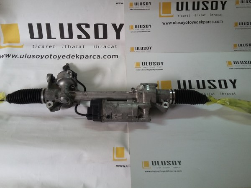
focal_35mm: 31
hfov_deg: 58.4
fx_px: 225
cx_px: 126
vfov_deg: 45.4
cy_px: 94
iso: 80
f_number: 2.2
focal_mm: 3.3
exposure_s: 1/33
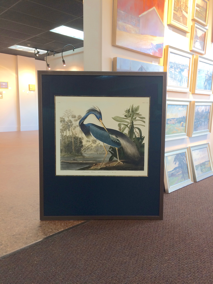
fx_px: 238
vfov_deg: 61.7
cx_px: 106
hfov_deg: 48.2
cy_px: 142
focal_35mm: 29
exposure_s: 1/30
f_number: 2.2
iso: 50
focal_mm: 4.15
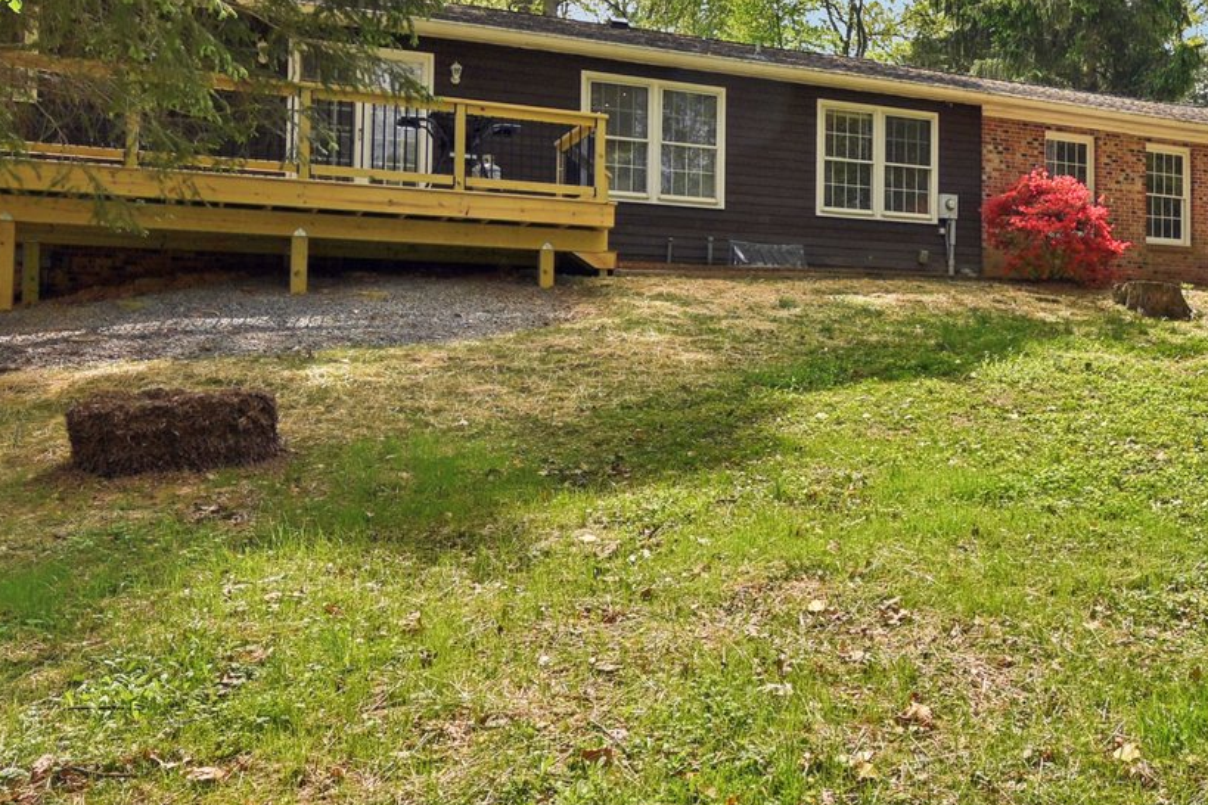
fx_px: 1174
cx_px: 886
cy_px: 83
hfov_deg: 52.4
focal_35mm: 35
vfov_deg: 35.6
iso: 100
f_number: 8
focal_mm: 14
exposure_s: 1/320
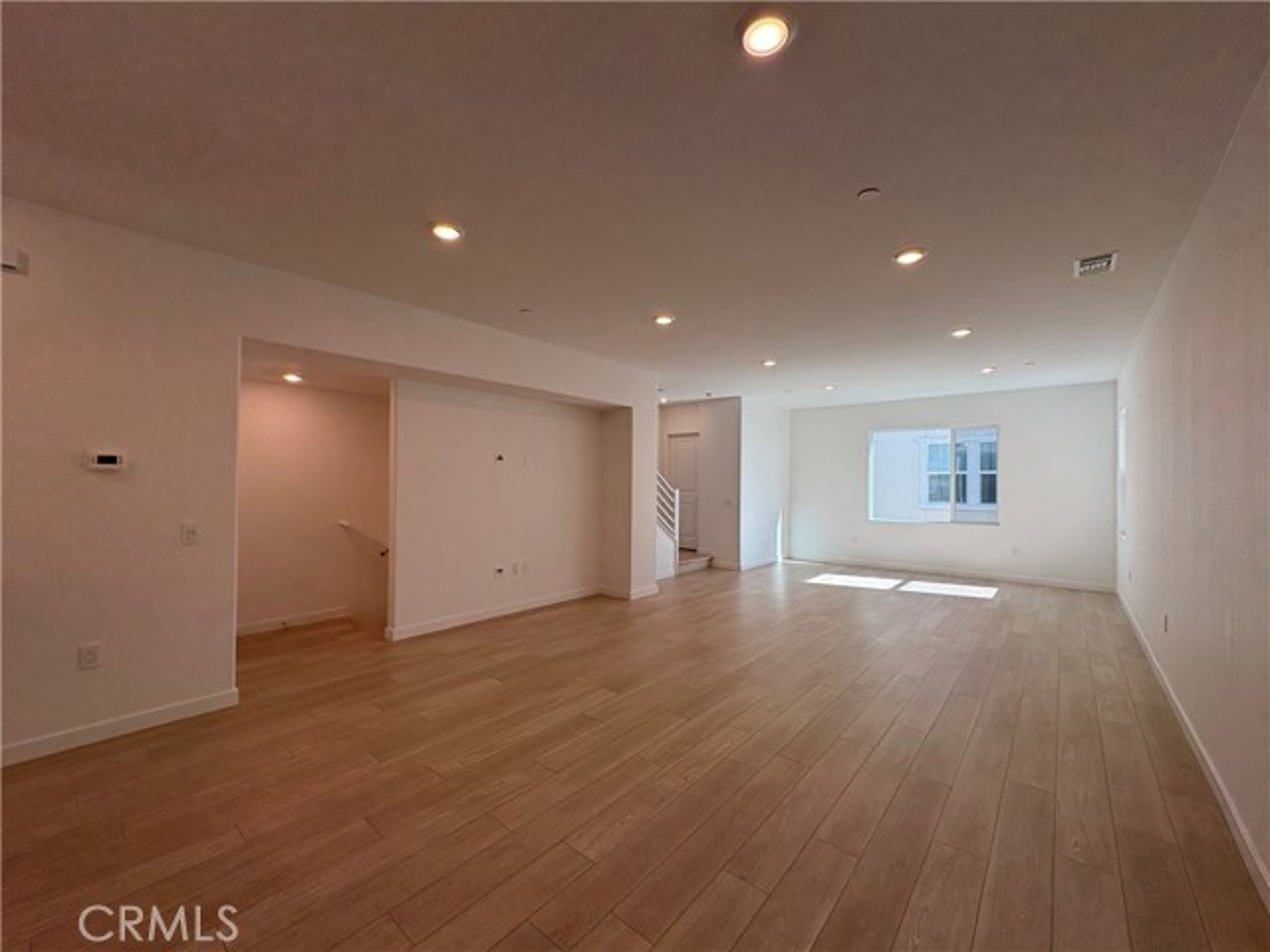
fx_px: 514
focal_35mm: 14
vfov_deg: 85.7
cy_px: 476
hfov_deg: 102.1
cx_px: 635
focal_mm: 2.22
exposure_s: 1/188
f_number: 2.2
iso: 64
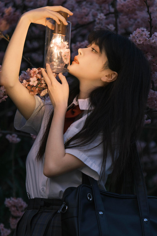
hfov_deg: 10.7
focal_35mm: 128
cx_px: 88
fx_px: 837
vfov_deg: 16.0
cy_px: 141
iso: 250
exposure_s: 1/400
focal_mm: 70
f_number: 2.8
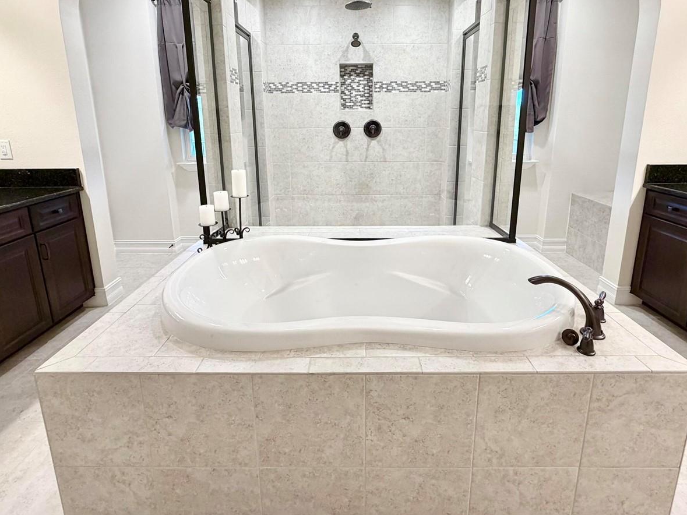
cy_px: 199
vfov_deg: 67.8
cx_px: 354
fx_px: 377
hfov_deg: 84.6
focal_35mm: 19
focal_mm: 2.22
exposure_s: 1/60
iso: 160
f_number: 2.2
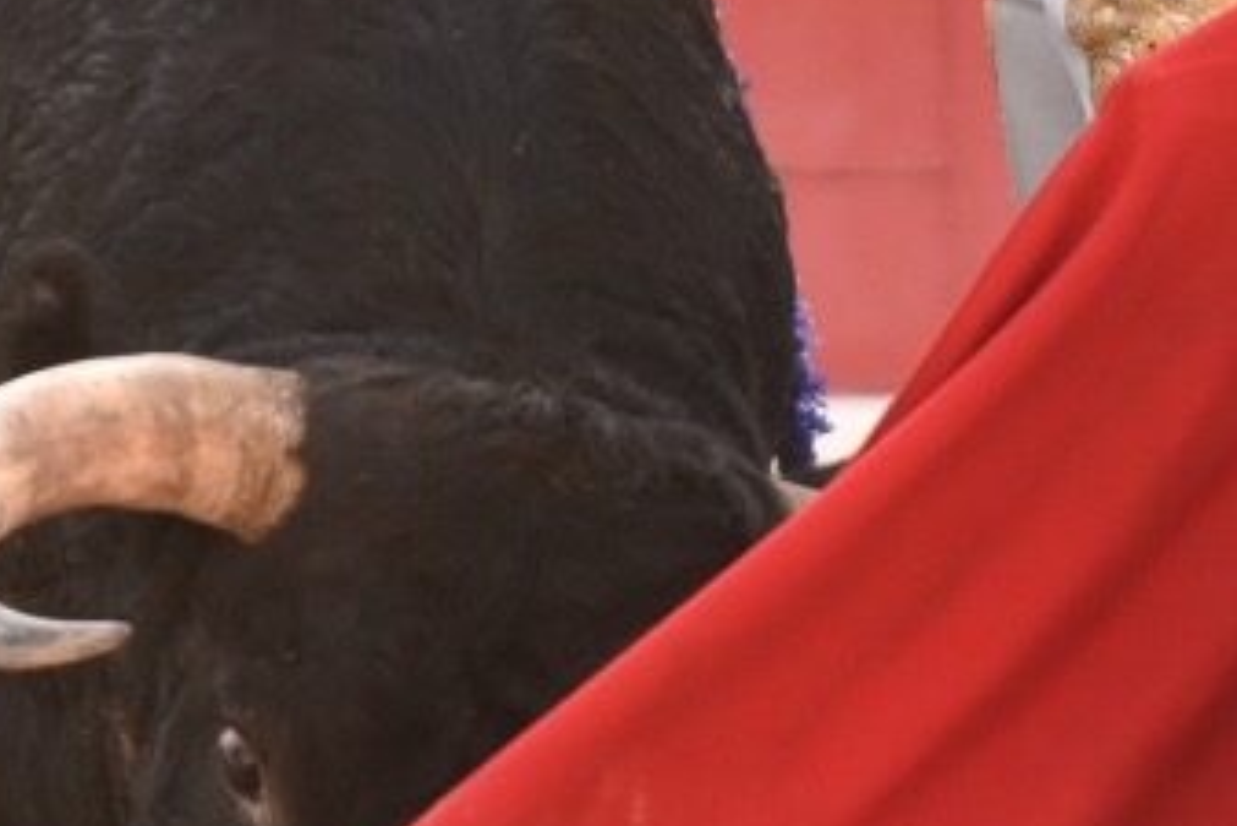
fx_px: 31384
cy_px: 279
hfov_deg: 2.3
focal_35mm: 913
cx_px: 631
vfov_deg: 1.5
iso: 1000
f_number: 5.6
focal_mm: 190
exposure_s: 1/640
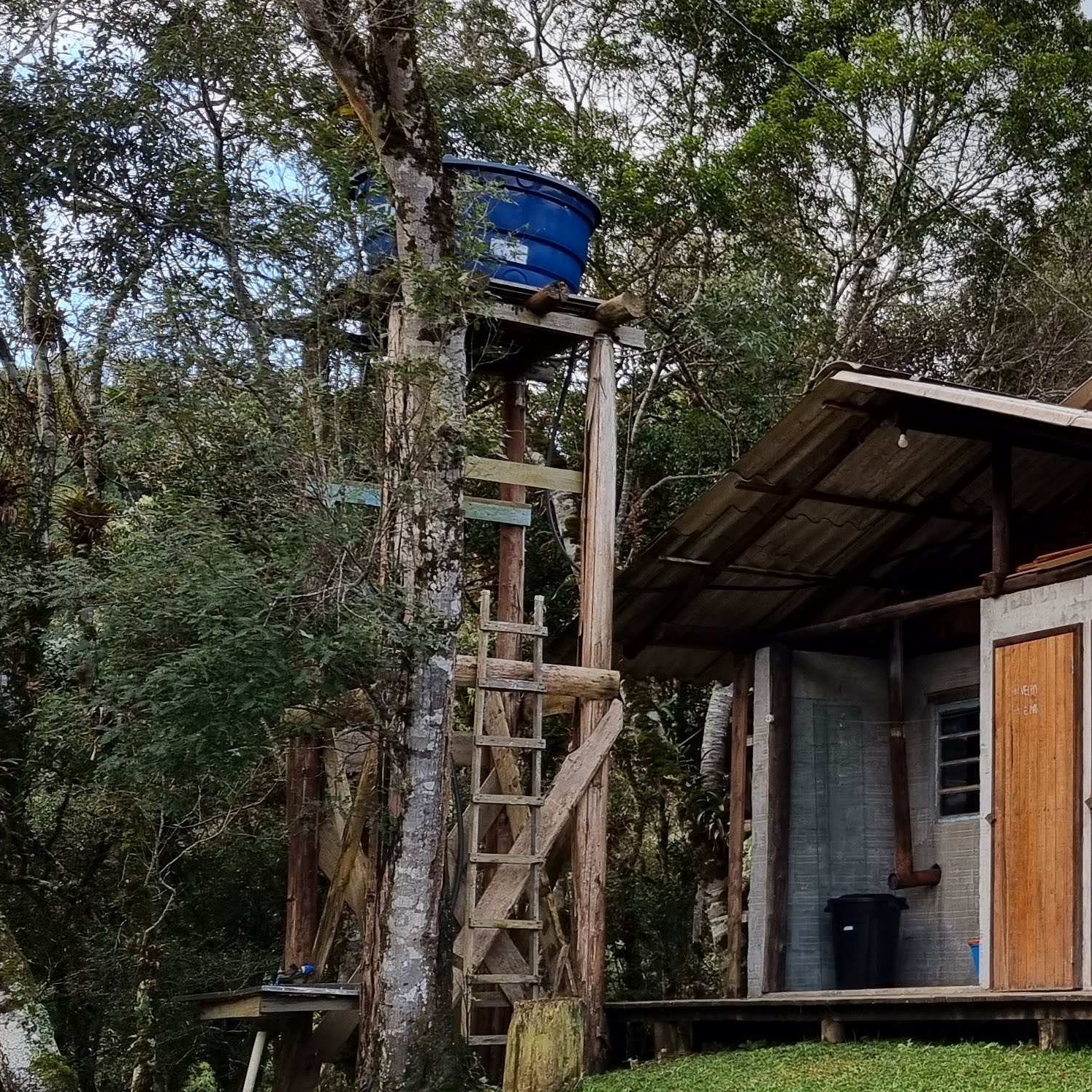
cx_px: 1383
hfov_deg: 24.5
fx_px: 2213
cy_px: 573
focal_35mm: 62
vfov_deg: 27.7
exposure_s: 1/276
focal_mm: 5.4
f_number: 1.8
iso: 50
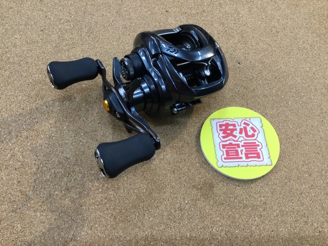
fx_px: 294
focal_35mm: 31
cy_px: 123
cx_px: 164
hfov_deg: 58.4
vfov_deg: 45.4
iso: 32
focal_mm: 3.3
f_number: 2.4
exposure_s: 1/30
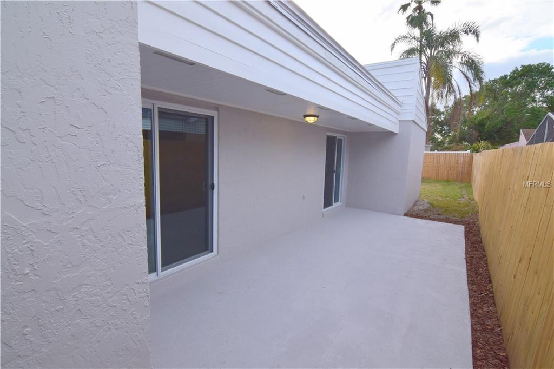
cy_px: 184
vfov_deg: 72.0
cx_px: 277
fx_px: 254
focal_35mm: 16
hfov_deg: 95.0
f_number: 10
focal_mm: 11
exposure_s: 1/320
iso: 400
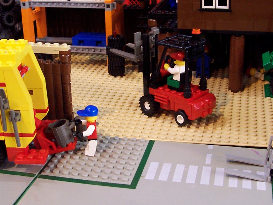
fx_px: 457
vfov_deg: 25.1
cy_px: 75
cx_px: 143
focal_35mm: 58
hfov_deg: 33.2
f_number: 2.8
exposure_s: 1/30
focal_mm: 5.6
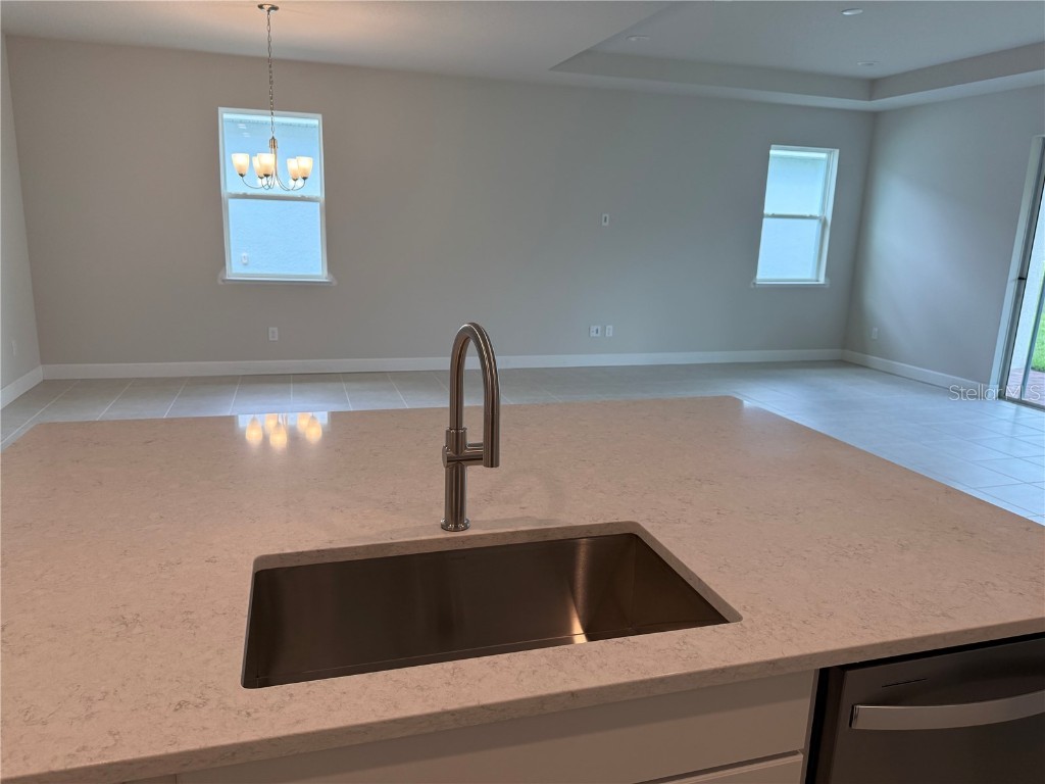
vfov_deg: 56.8
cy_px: 392
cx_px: 522
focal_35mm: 24
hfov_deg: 71.6
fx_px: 725
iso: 160
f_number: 1.78
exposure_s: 1/234
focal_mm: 6.76
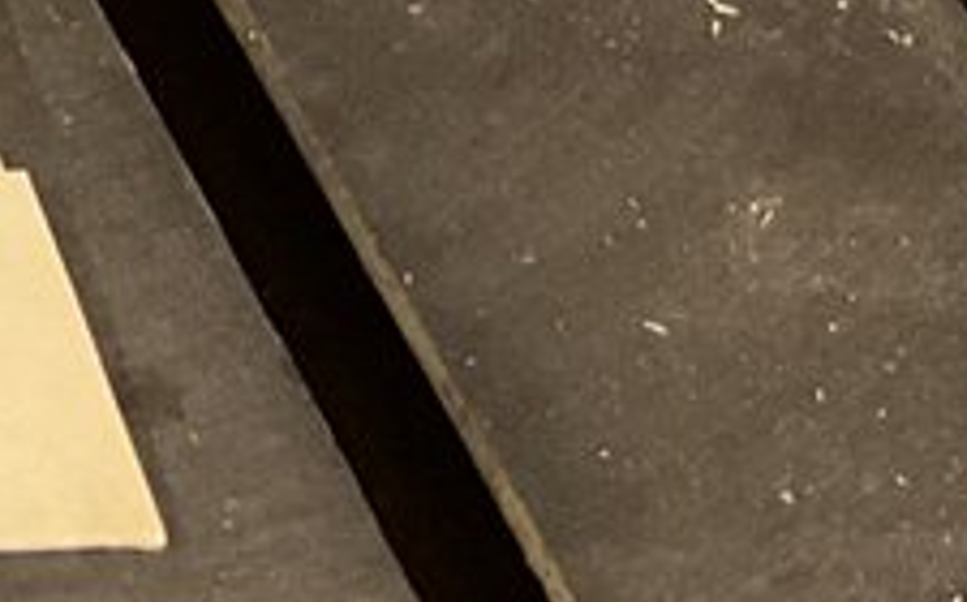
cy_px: -1150
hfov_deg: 9.5
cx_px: -948
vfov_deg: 5.9
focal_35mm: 207
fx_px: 5448
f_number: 1.8
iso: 250
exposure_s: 1/40
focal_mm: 3
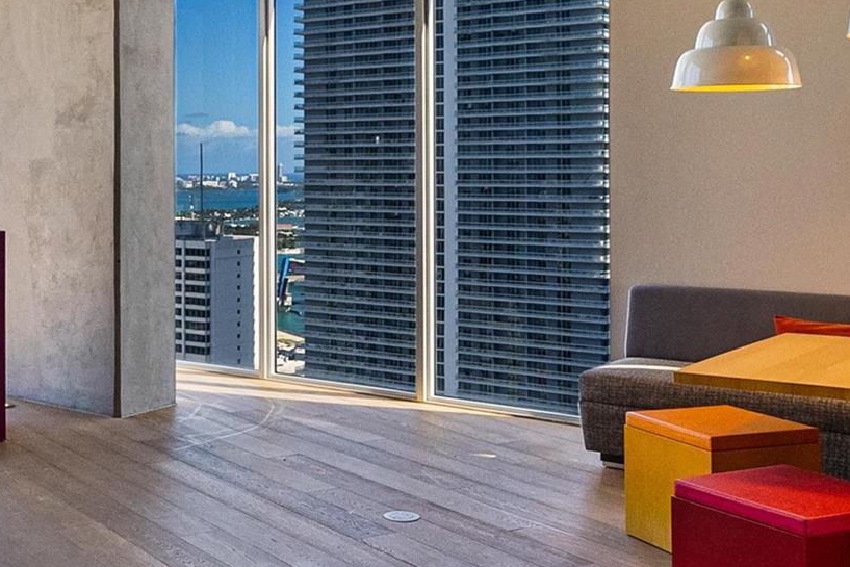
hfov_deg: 39.9
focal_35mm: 47
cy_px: 185
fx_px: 1110
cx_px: 145
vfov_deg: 28.5
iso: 1600
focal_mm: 16
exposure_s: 1/2000
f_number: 5.6
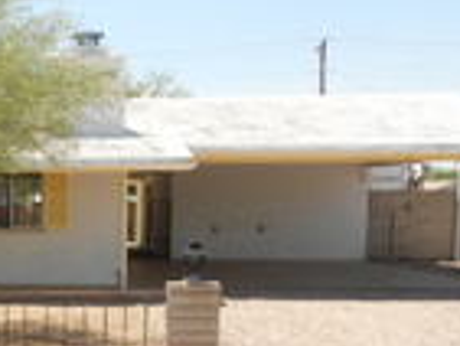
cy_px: 287
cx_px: -29
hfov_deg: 27.9
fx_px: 851
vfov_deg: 22.6
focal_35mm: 64
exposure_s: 1/800
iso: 80
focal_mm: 4.6
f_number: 3.2
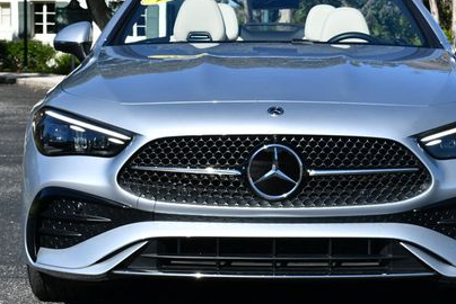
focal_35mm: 114
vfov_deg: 12.0
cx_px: 286
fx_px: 1445
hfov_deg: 17.9
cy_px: 135
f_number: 9
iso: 100
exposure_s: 1/320
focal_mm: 36
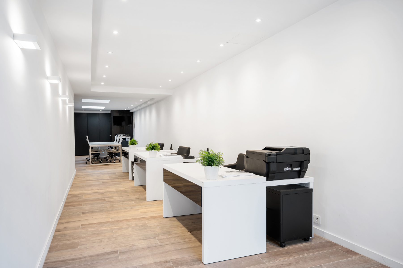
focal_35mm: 24
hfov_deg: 74.9
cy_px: 134
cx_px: 202
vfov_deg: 54.1
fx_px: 263
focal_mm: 23.5
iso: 100
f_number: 8
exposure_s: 1/30
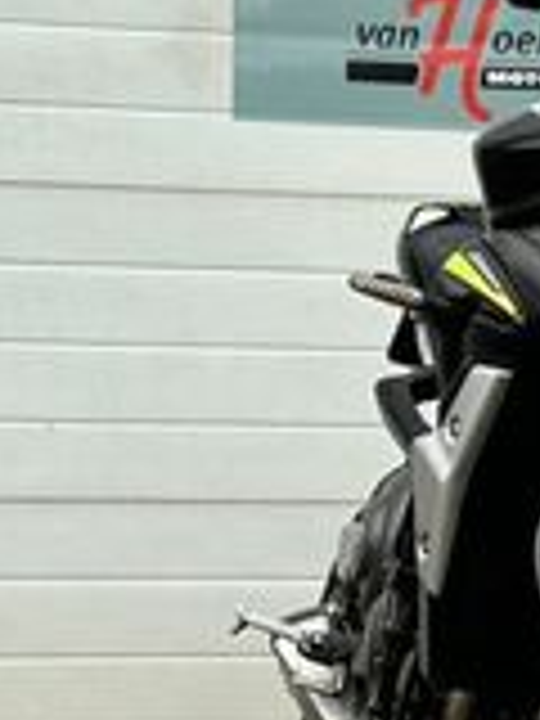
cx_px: 558
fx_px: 1997
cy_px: 482
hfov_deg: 15.1
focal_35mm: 96
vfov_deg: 20.4
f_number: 1.78
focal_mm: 6.86
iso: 80
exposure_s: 1/1272
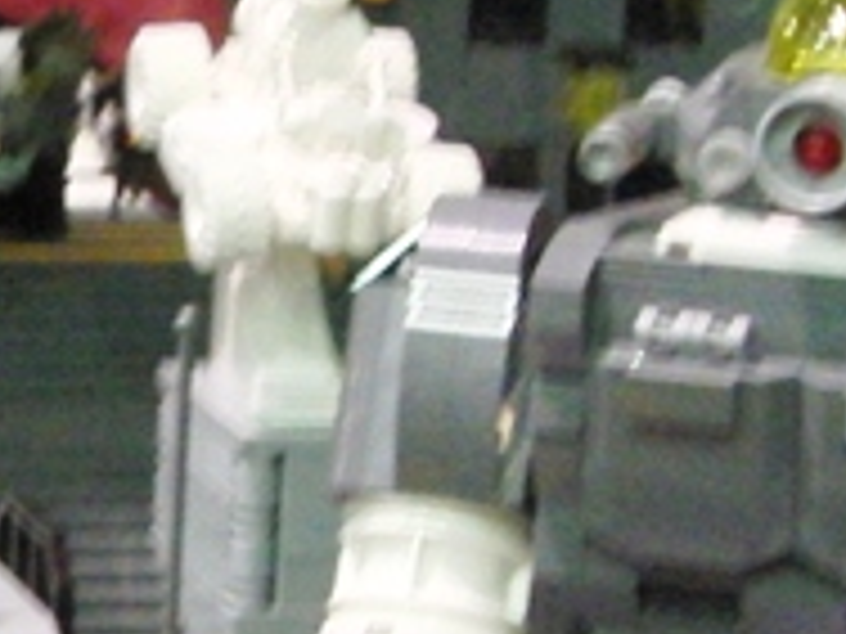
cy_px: 468
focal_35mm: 311
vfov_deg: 4.8
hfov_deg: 6.3
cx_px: -140
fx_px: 7601
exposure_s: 1/10
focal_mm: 10.1
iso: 400
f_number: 3.4
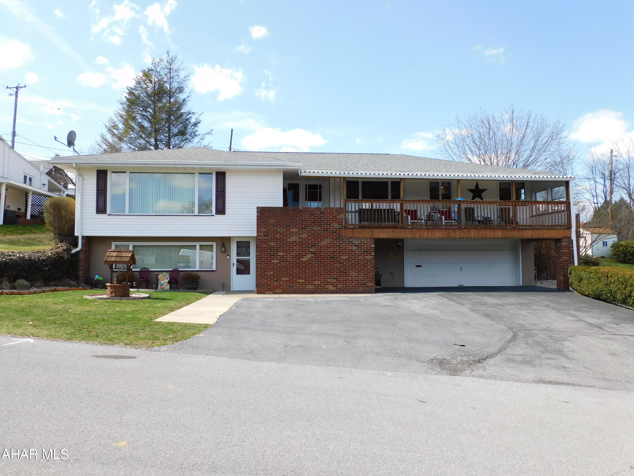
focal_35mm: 24
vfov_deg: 56.8
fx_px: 440
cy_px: 238
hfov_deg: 71.6
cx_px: 317
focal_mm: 4.3
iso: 125
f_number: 3.3
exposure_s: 1/640
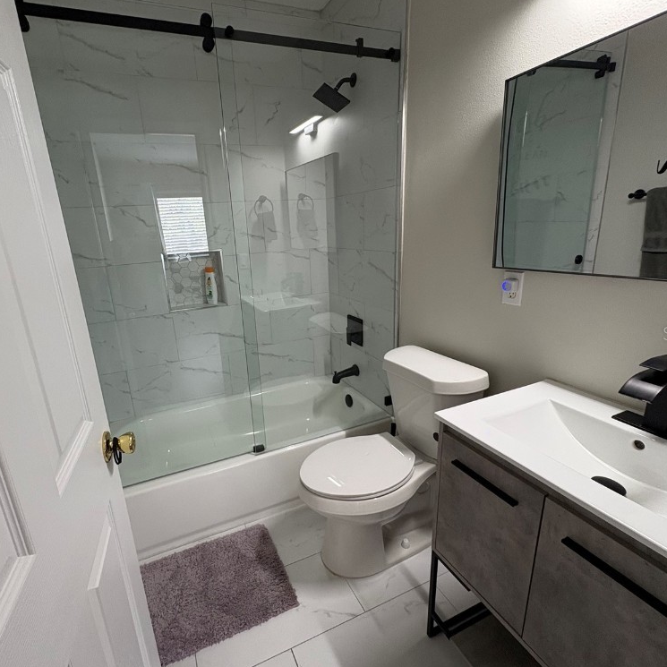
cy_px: 333
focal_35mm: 17
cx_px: 289
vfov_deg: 84.0
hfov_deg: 83.5
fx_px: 371
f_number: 2.2
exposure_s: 1/60
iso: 250
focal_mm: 2.22
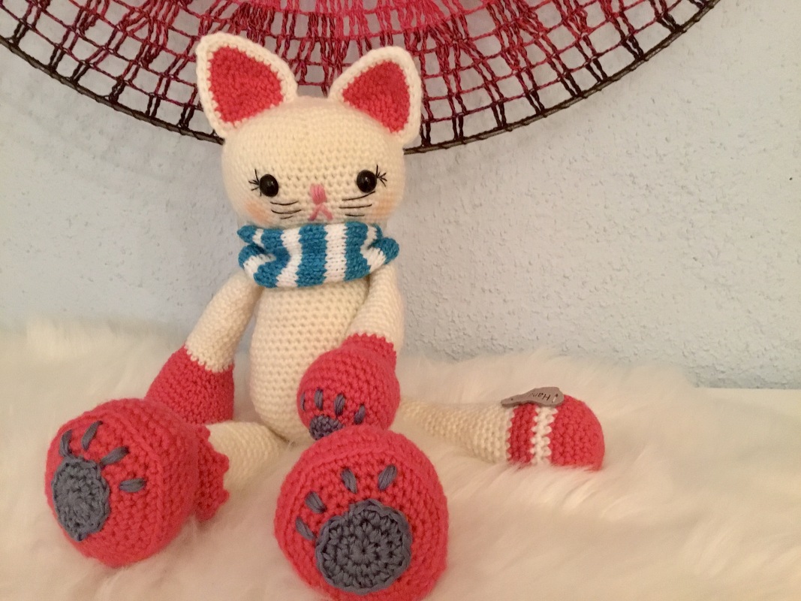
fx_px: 717
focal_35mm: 31
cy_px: 300
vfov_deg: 45.4
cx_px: 400
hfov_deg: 58.4
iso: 400
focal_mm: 3.3
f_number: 2.4
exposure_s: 1/17
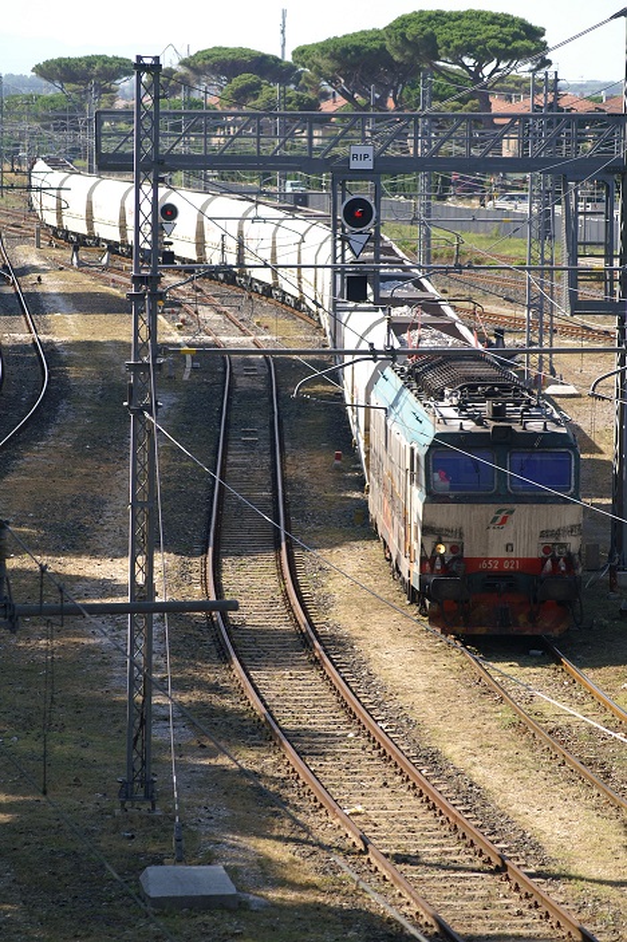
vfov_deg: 13.7
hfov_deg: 9.1
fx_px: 3922
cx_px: 314
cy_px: 471
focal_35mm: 150
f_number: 5.6
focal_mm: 100
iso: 200
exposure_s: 1/640
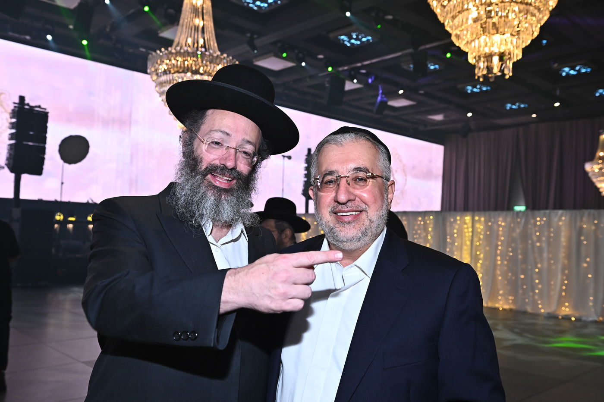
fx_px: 537
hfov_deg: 58.7
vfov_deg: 41.1
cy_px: 201
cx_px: 302
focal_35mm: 32
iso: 2500
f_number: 5.6
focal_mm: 32
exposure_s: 1/200
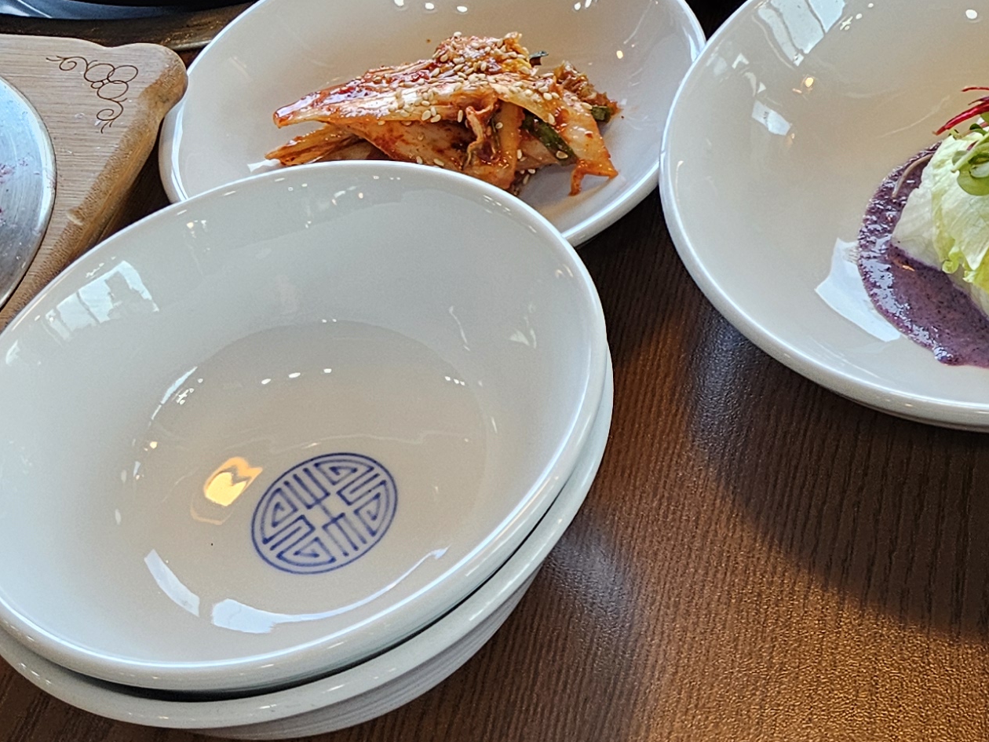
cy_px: -117
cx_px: 1004
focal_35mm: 73
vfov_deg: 19.2
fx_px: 2086
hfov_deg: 25.3
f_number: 1.8
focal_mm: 5.4
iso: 125
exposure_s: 1/120
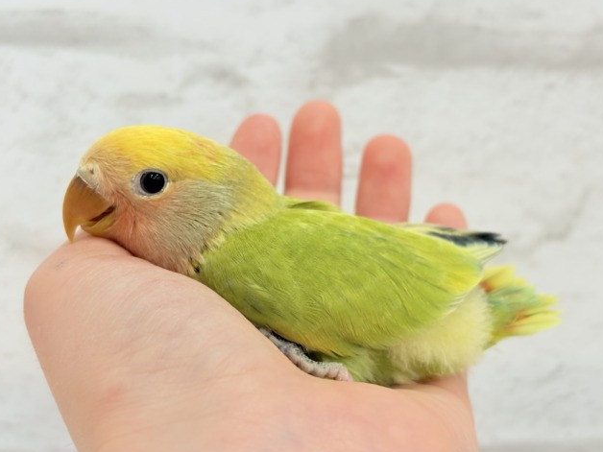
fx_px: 923
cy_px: 225
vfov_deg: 27.5
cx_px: 301
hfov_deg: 36.2
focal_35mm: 53
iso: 64
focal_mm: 5.96
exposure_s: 1/100
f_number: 1.6
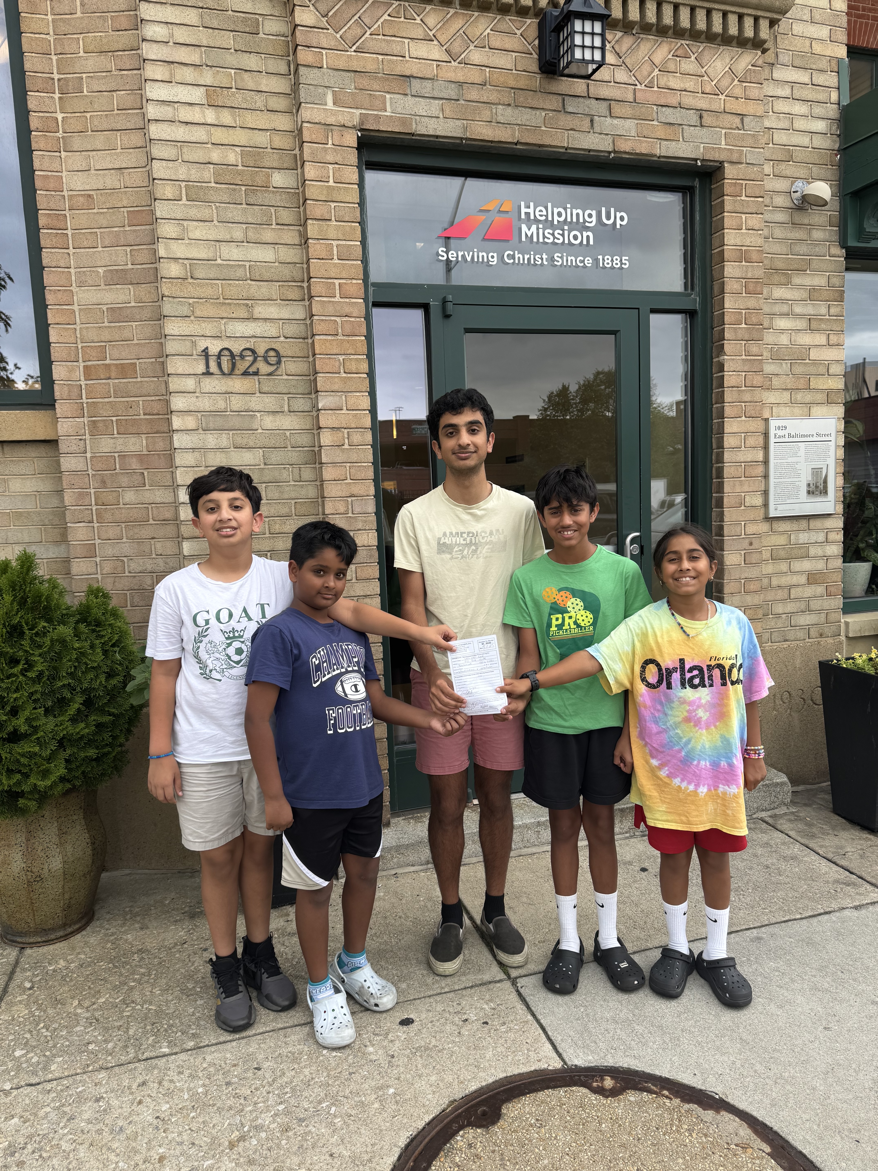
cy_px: 586
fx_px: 812
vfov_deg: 71.6
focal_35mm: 24
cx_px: 439
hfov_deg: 56.8
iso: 80
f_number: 1.78
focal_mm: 6.76
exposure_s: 1/414
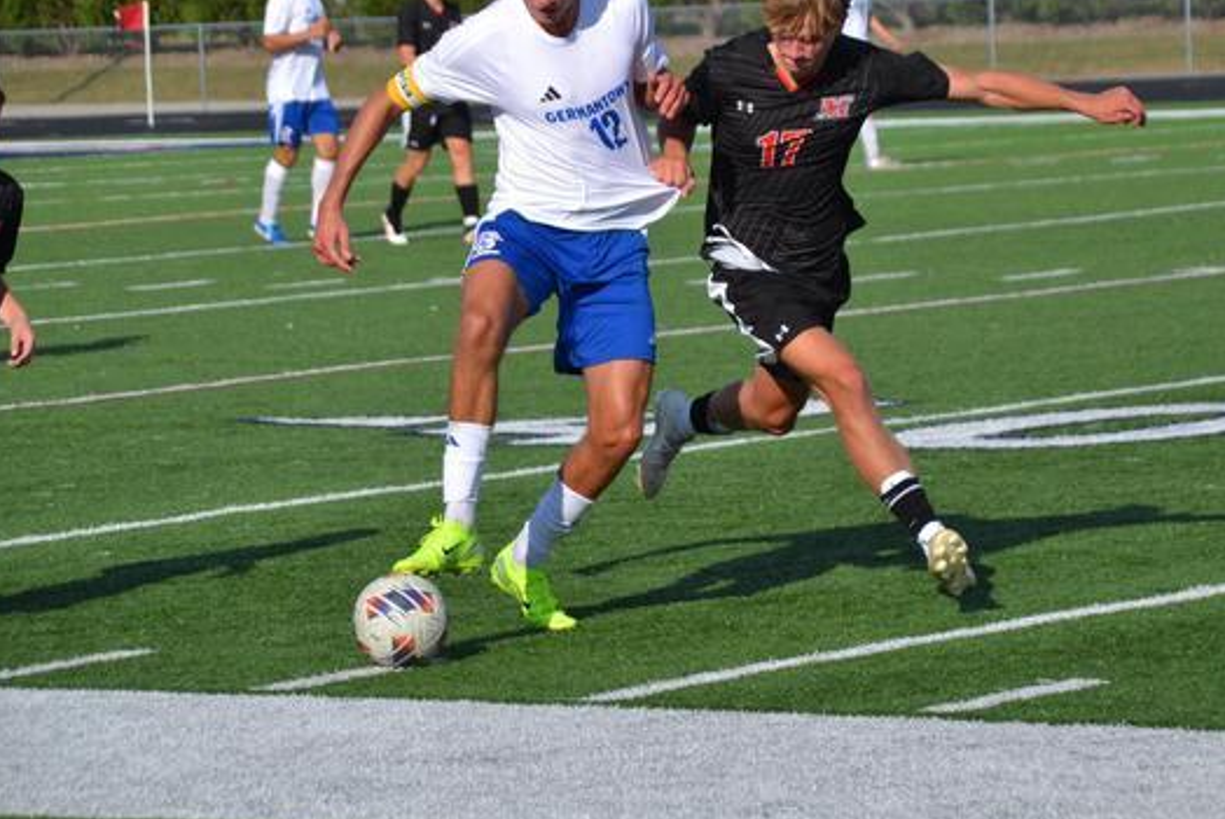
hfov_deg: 10.0
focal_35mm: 205
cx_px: 648
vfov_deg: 6.7
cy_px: 329
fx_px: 6979
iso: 400
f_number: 7.1
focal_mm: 112
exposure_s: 1/2000
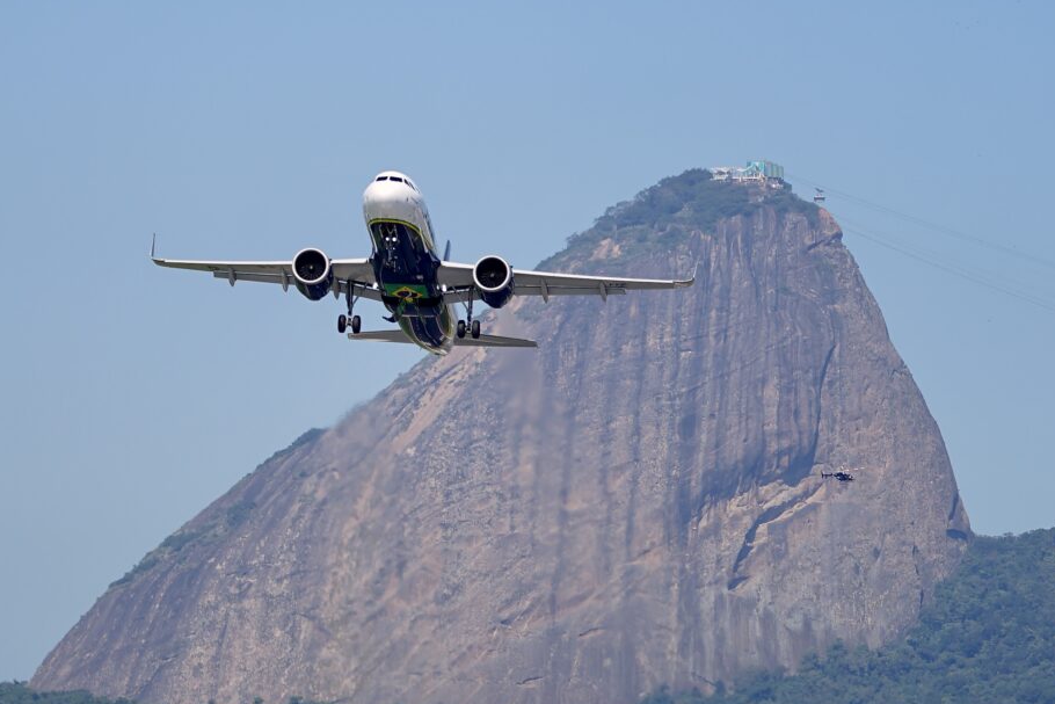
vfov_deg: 8.5
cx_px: 552
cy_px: 349
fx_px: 4748
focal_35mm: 162
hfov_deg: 12.7
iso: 50
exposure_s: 1/1600
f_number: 2.8
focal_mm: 144
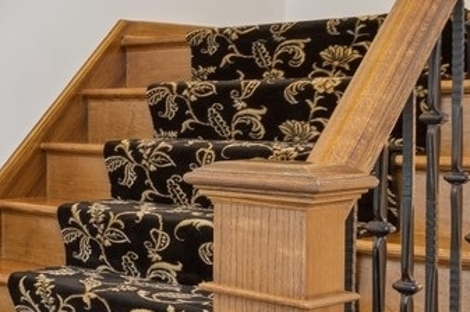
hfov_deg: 21.3
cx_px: -397
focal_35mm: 57
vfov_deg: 23.7
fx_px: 743
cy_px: 116
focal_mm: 12
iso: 100
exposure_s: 1/1.67
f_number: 10
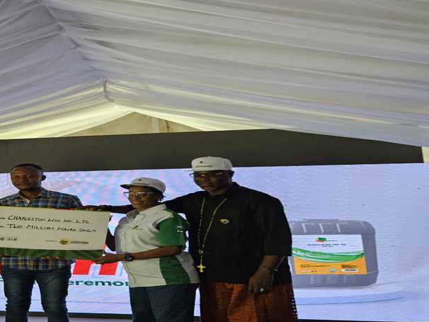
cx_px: 48
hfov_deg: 41.5
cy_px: 169
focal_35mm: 42
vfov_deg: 34.4
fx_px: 521
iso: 64
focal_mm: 5.4
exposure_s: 1/60
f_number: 1.8
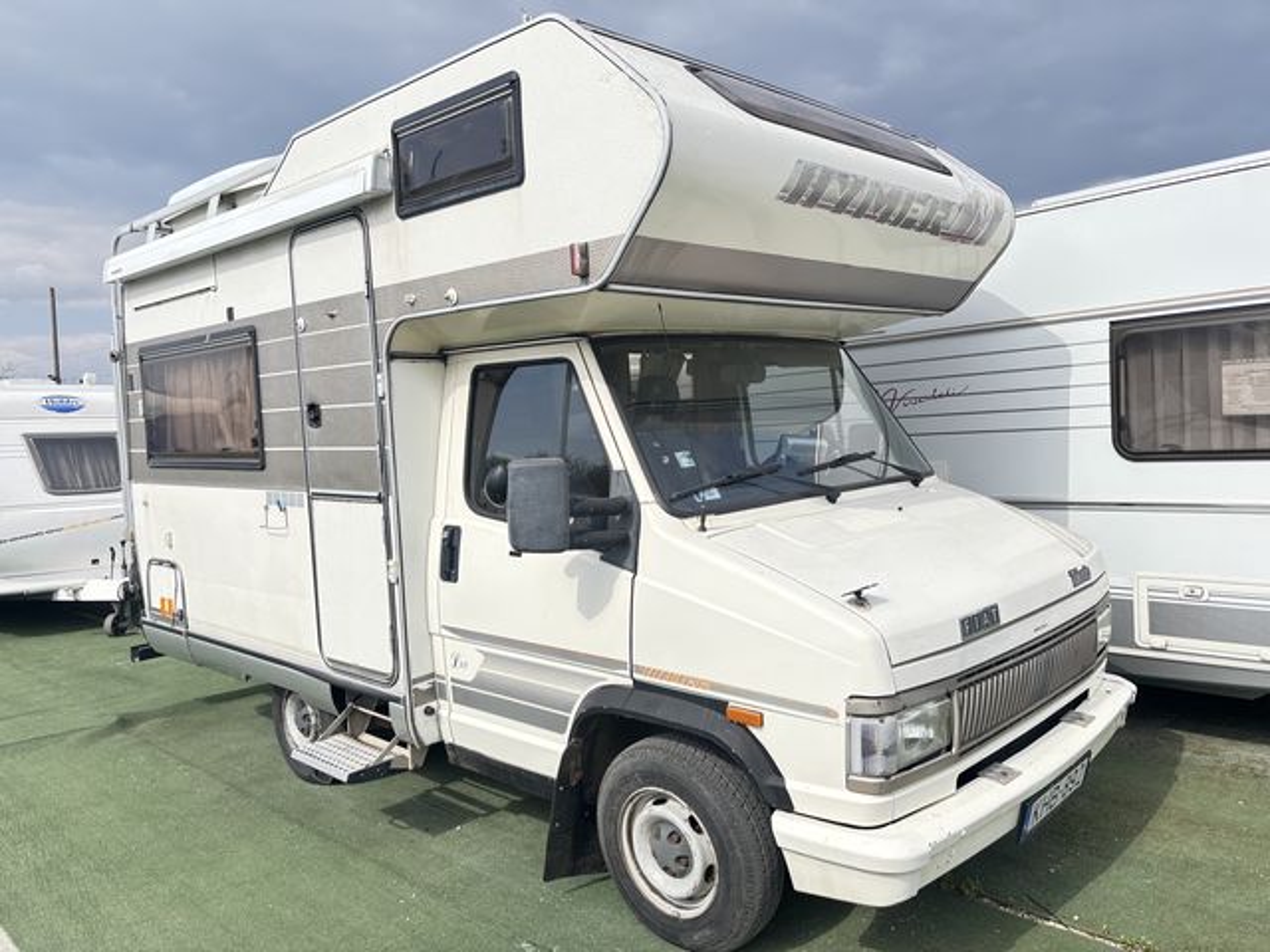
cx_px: 635
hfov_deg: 67.3
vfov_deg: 53.1
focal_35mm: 26
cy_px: 476
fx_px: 954
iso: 50
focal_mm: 5.96
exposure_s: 1/1642
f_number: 1.6
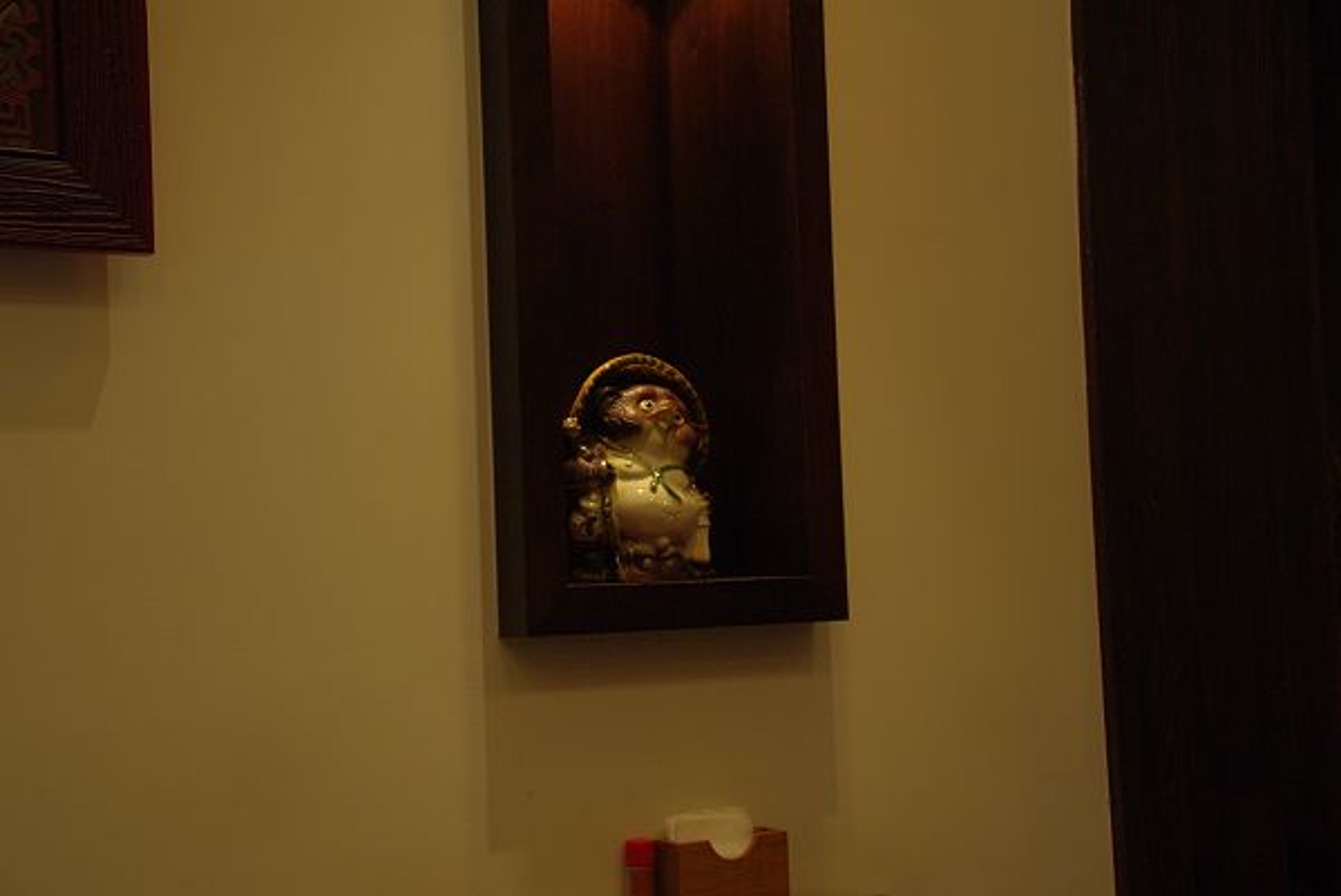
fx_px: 1827
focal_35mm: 49
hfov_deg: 40.3
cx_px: 670
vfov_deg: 27.6
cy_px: 448
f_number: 4
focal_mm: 33
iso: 400
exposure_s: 1/30
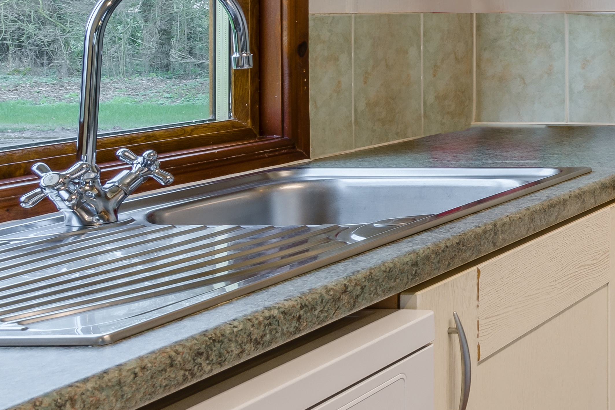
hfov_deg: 22.0
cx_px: 1071
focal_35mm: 62
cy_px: -7
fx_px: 1059
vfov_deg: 21.1
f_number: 11
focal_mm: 16
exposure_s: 1/8
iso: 100
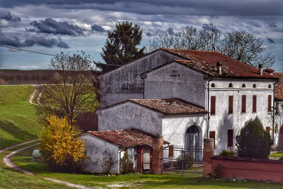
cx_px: 142
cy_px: 94
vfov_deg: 13.0
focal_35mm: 105
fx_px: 825
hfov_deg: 19.5
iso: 200
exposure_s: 1/1250
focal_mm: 70
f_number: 14
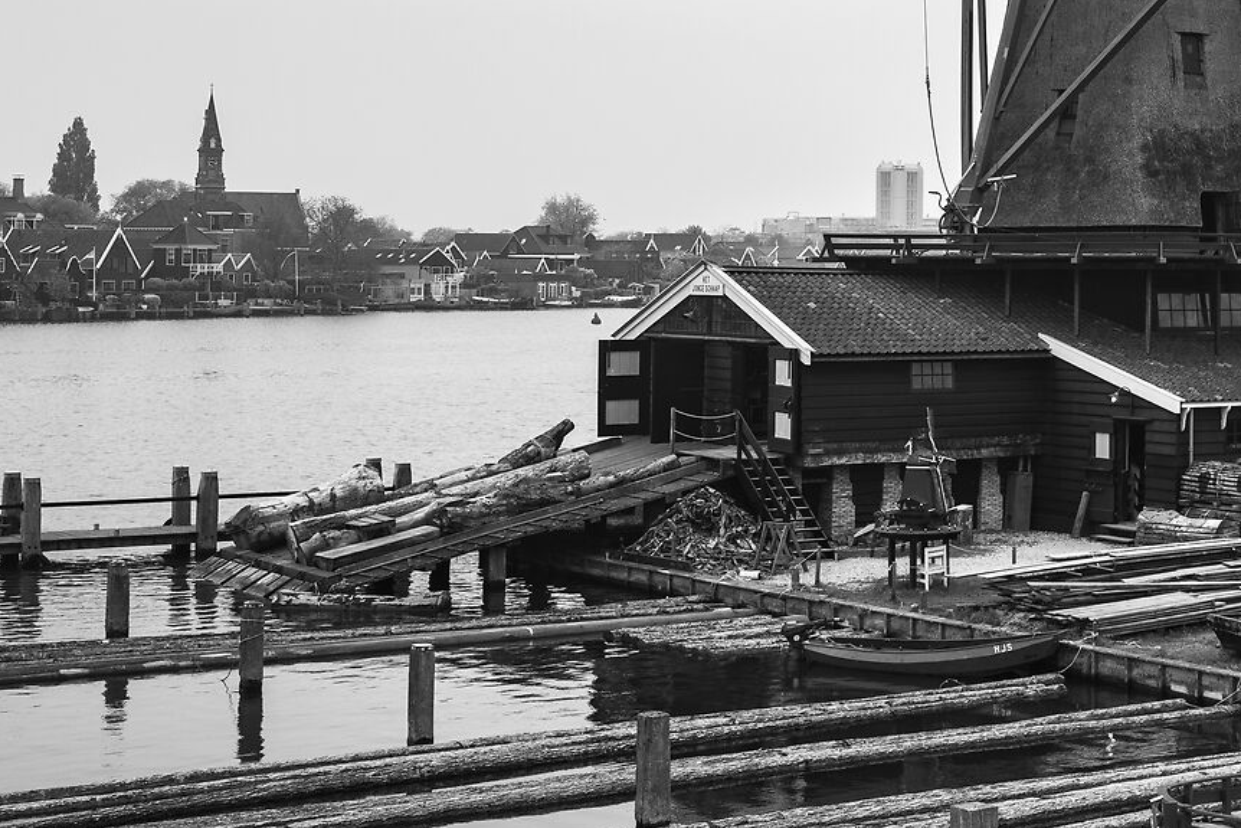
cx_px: 1228
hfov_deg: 24.8
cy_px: 192
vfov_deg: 17.4
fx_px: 2689
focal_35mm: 78
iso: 200
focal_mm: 28
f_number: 7.1
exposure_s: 1/60
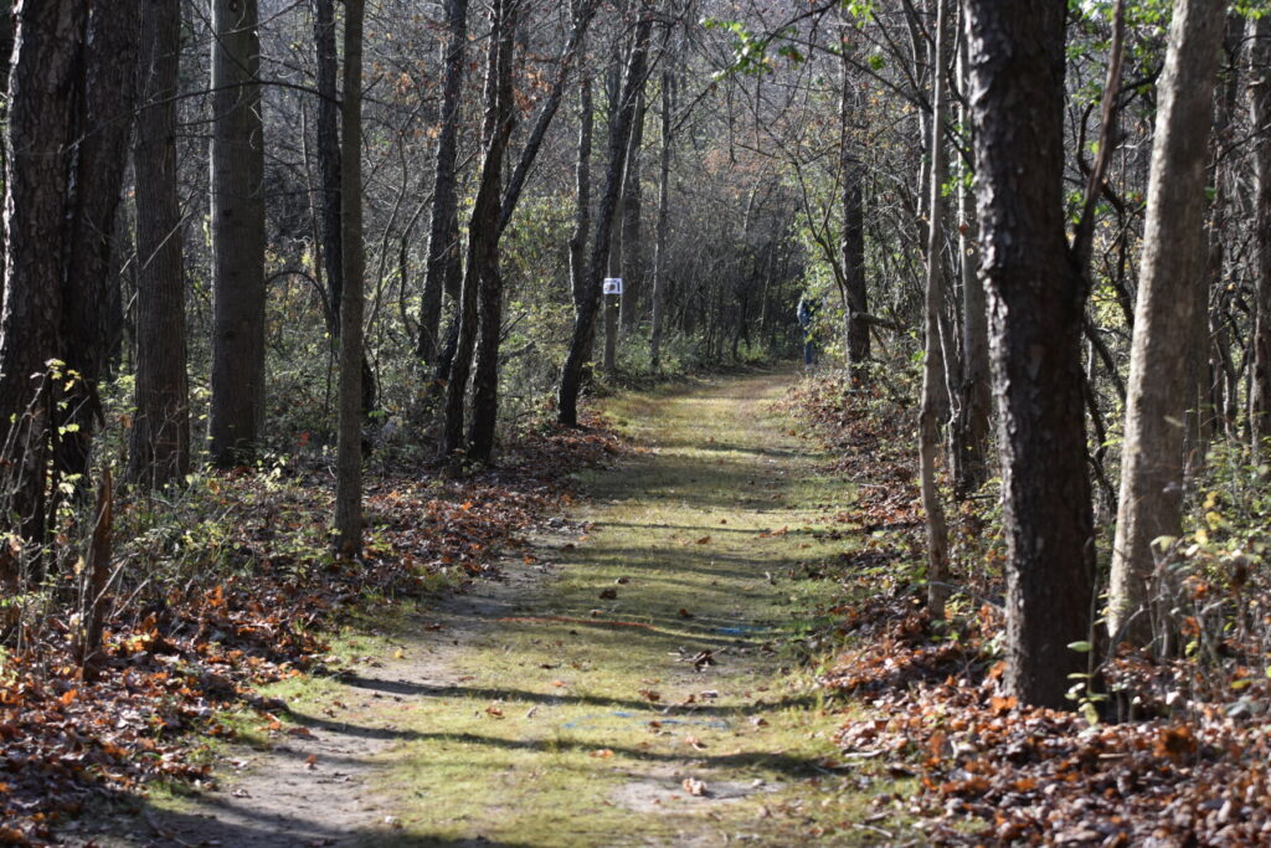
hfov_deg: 19.5
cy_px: 424
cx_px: 636
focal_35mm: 105
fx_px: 3707
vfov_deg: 13.0
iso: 560
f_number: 4
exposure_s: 1/1000
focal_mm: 70
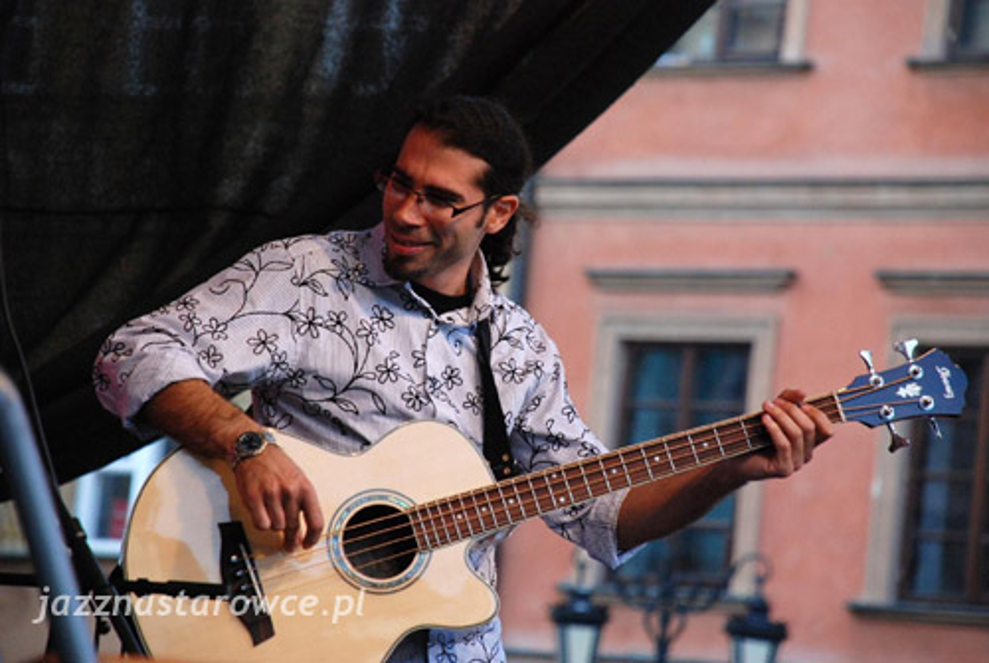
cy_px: 332
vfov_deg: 6.8
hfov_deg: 10.1
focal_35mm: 202
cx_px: 494
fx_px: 5571
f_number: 5.6
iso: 1000
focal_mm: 135
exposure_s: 1/80
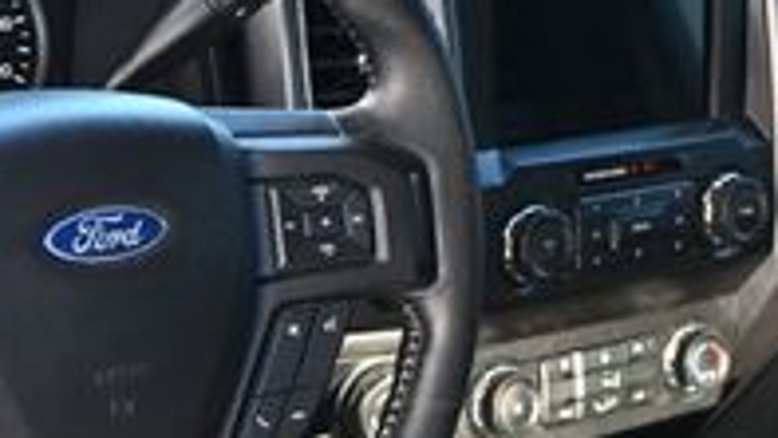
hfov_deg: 20.3
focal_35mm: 105
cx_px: 201
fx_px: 2158
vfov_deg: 11.4
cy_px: 509
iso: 640
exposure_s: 1/125
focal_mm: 20.5
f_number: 3.8
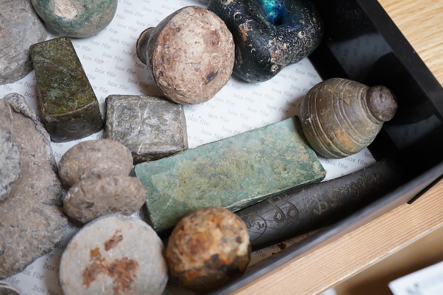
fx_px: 554
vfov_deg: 29.9
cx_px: 222
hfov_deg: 43.6
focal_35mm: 45
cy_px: 148
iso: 1250
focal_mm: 30
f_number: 3.5
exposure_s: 1/125
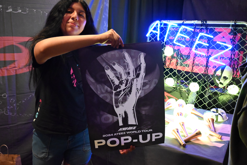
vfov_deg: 42.3
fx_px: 213
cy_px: 79
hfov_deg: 60.3
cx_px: 119
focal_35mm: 31
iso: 9000
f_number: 4
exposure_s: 1/60
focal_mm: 28
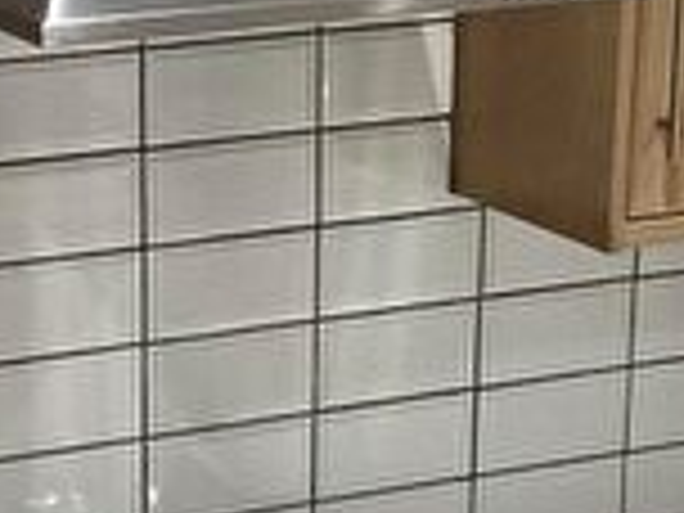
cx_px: 81
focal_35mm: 143
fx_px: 2826
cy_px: 461
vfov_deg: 10.3
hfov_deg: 13.7
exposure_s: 1/50
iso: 200
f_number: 2.4
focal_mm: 3.3
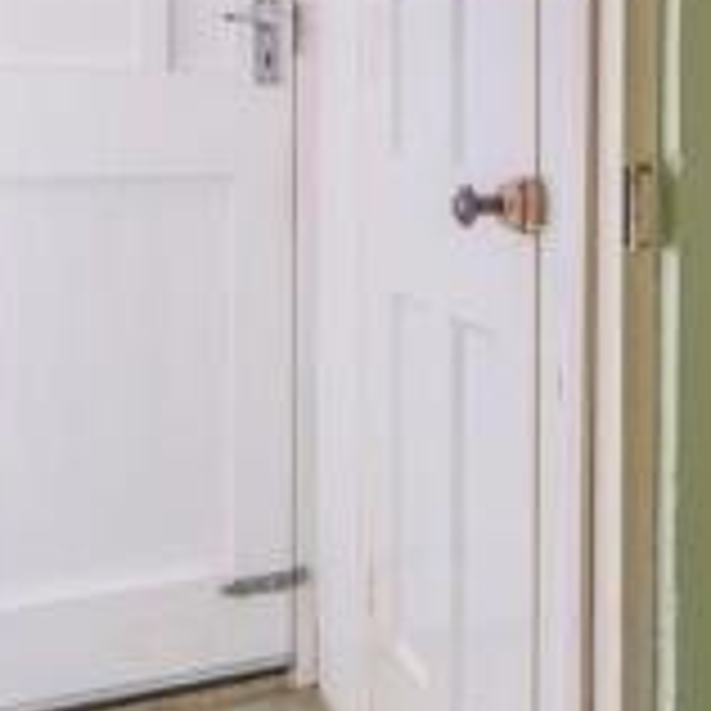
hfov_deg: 31.5
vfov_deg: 31.2
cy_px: 124
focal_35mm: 53
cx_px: 556
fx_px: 1232
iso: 160
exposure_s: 1/125
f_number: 7.1
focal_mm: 9.9
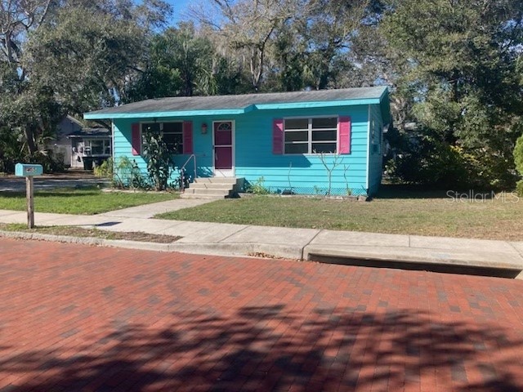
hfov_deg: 63.4
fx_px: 423
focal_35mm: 28
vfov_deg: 49.7
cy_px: 196
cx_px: 262
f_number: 1.8
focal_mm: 3.99
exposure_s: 1/1389
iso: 20
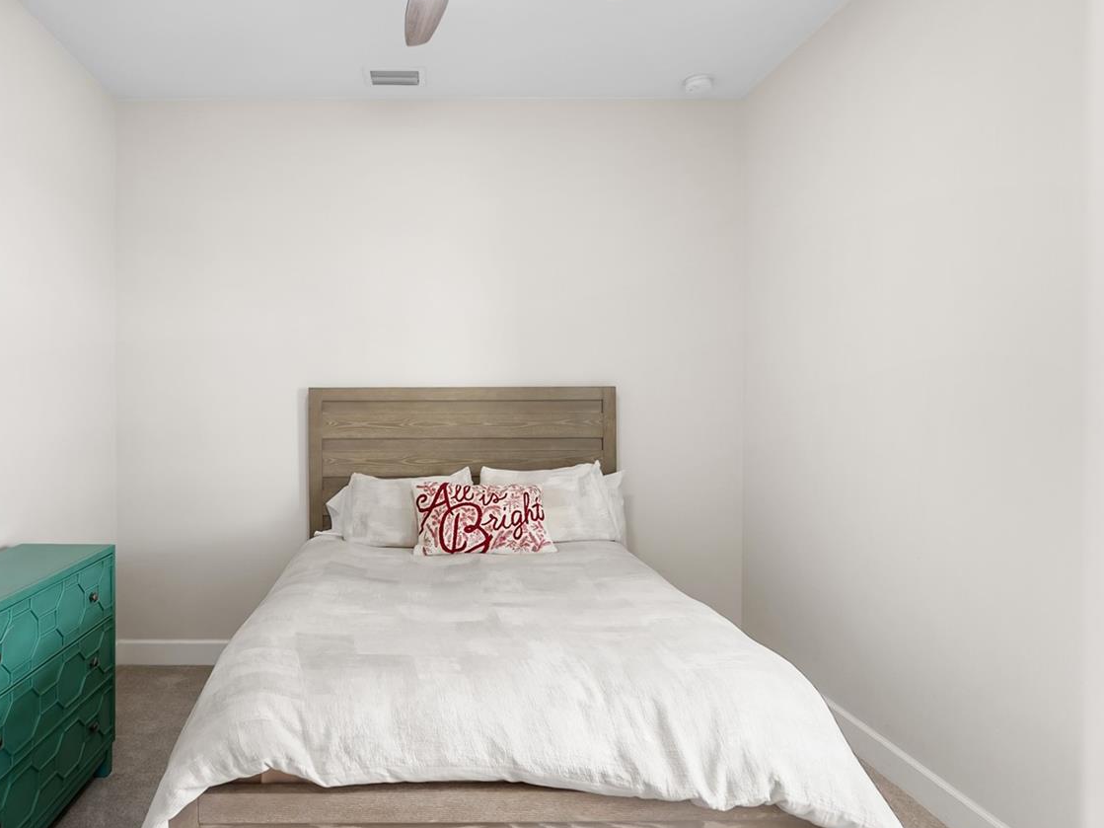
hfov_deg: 75.1
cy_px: 416
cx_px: 417
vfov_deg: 61.1
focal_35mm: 22
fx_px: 702
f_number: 2.8
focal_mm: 16
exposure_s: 1/20
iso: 250
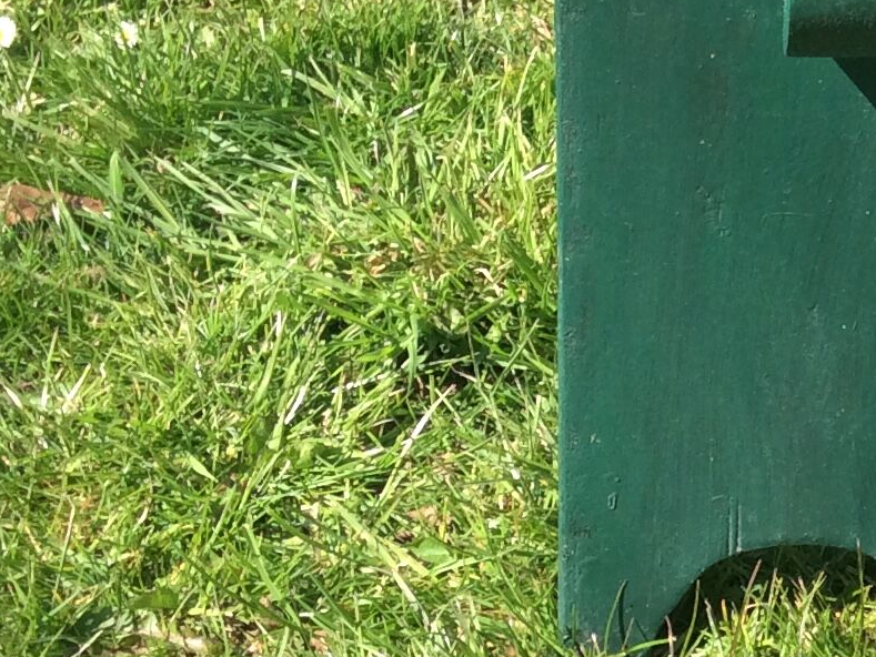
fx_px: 2658
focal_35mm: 105
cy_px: 368
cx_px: 864
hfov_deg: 18.3
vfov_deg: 14.1
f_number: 2.4
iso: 32
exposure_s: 1/506
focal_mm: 3.3
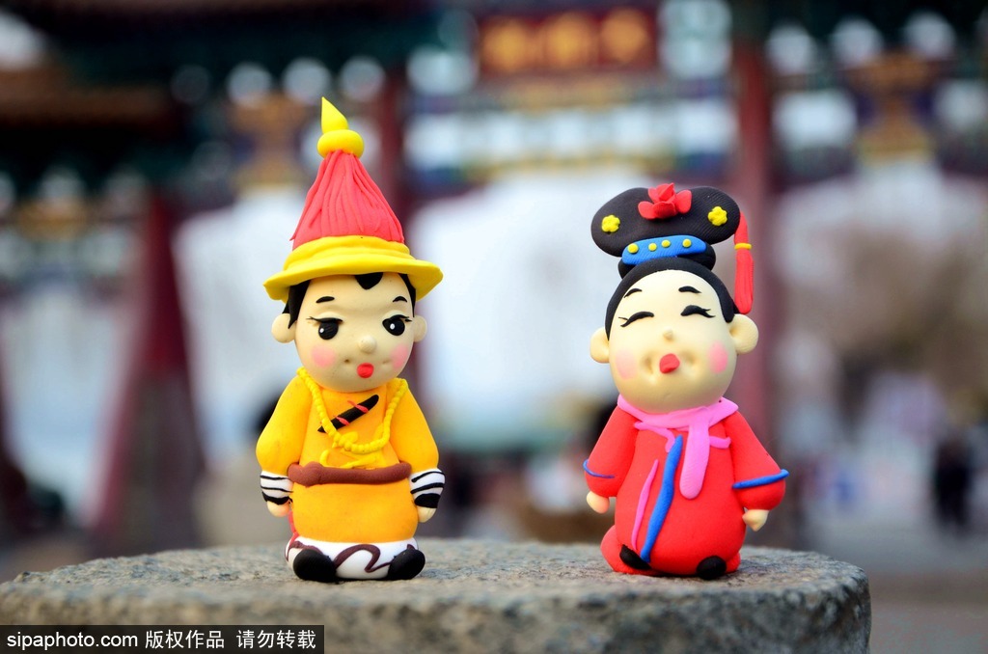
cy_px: 327
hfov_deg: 28.1
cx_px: 494
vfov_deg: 18.8
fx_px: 1972
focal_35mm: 72
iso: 400
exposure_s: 1/160
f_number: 6.3
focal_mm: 48
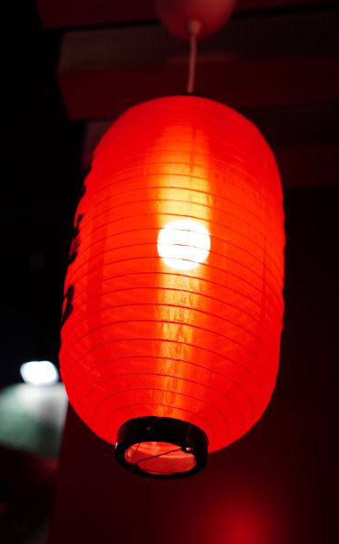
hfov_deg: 20.9
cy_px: 270
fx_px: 917
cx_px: 157
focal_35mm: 62
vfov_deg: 33.0
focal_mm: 40
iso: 100
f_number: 2.5
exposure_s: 1/200
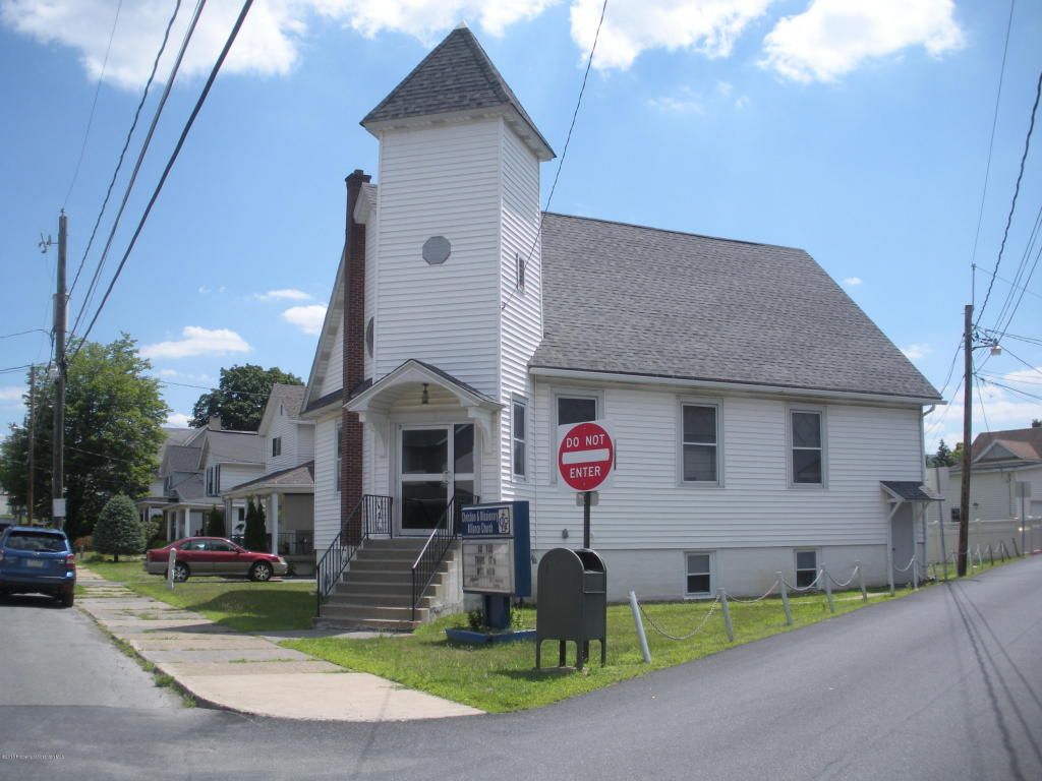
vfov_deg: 39.7
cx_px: 521
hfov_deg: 51.4
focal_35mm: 36
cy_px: 390
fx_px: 1084
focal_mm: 6.3
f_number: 3.5
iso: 64
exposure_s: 1/700
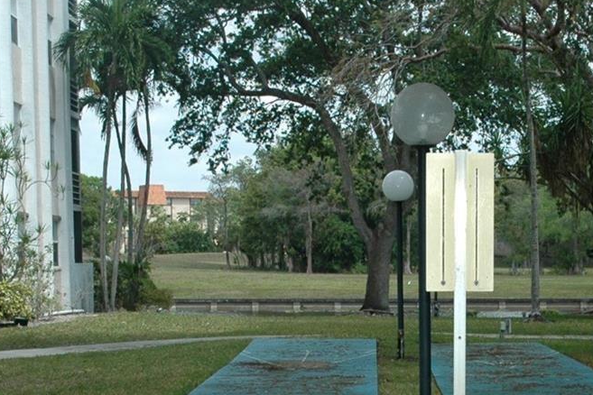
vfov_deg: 14.5
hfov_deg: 22.2
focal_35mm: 91
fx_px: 1502
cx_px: 407
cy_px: 470
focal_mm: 25
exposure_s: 1/320
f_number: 9
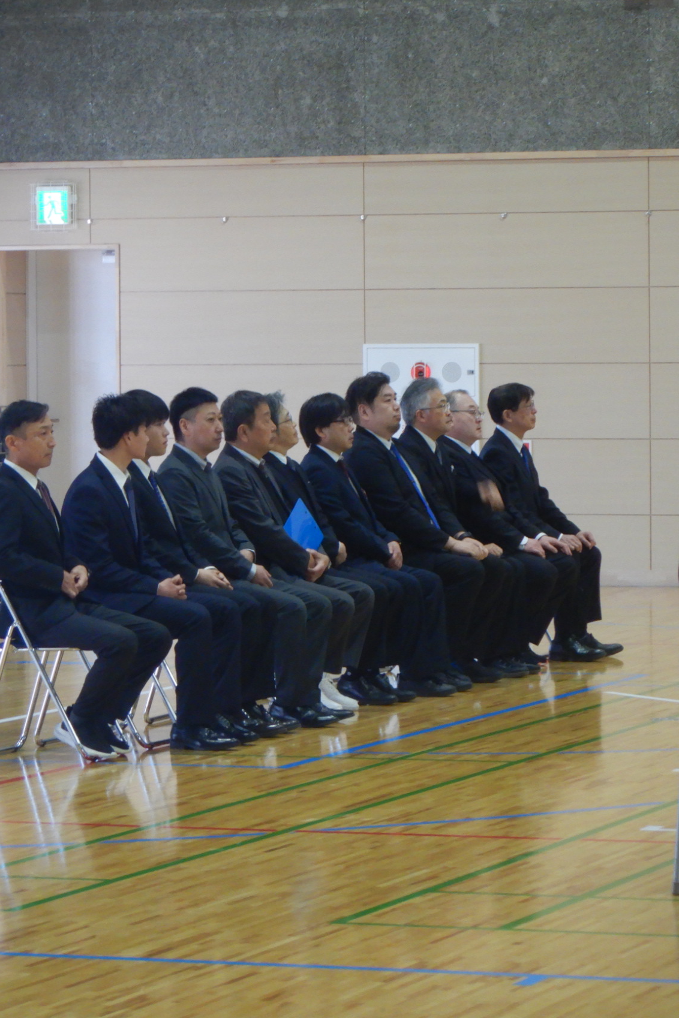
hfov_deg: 8.2
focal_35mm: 167
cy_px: 510
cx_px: 276
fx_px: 4724
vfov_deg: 12.3
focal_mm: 21.5
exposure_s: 1/30
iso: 400
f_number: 4.9
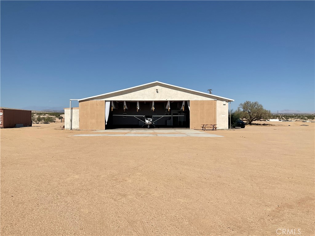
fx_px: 264
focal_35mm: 29
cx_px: 158
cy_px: 118
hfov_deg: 61.7
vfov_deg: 48.2
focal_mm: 3
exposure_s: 1/4785
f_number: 1.8
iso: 16
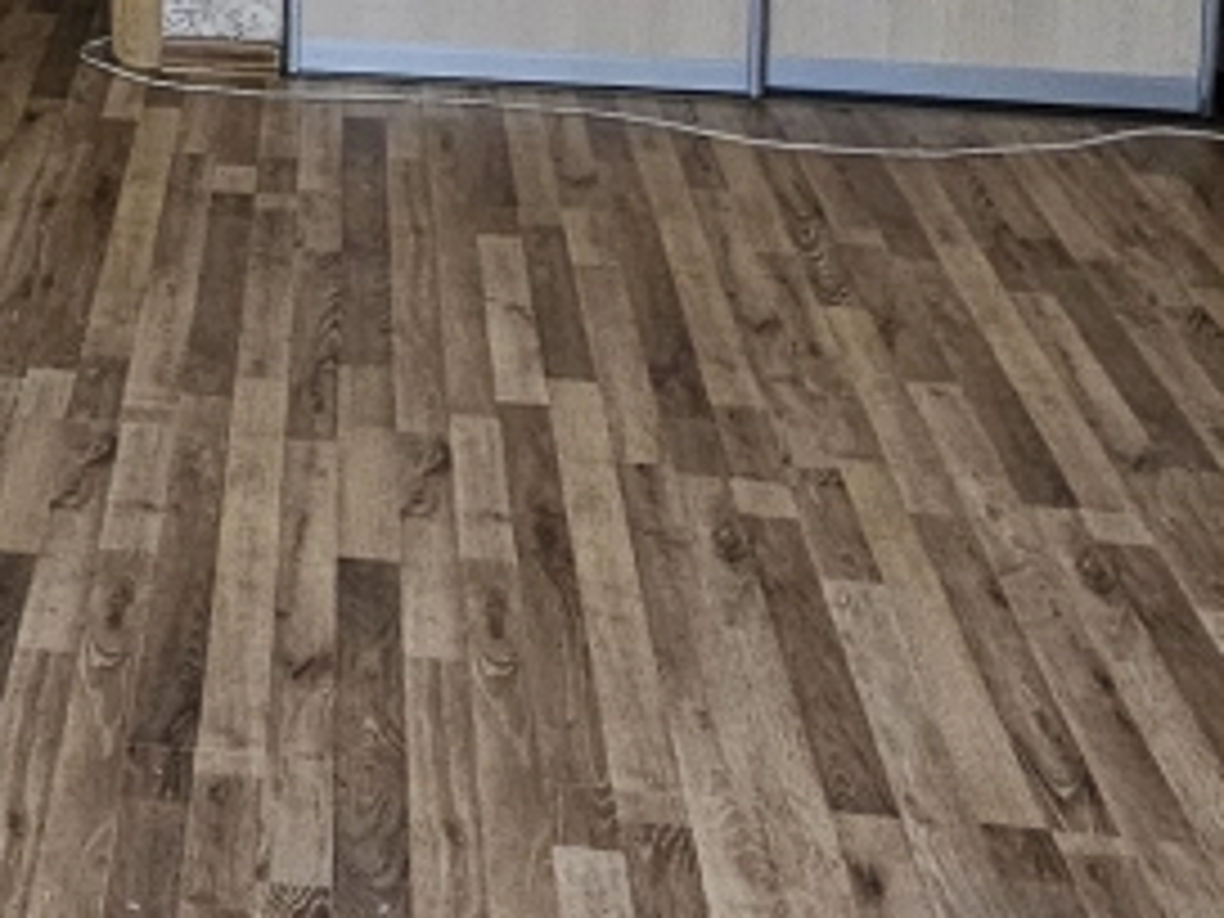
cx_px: 135
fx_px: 2122
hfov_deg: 30.8
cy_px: -623
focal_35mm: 60
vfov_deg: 19.6
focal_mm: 2.2
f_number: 2.2
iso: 320
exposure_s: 1/33.3
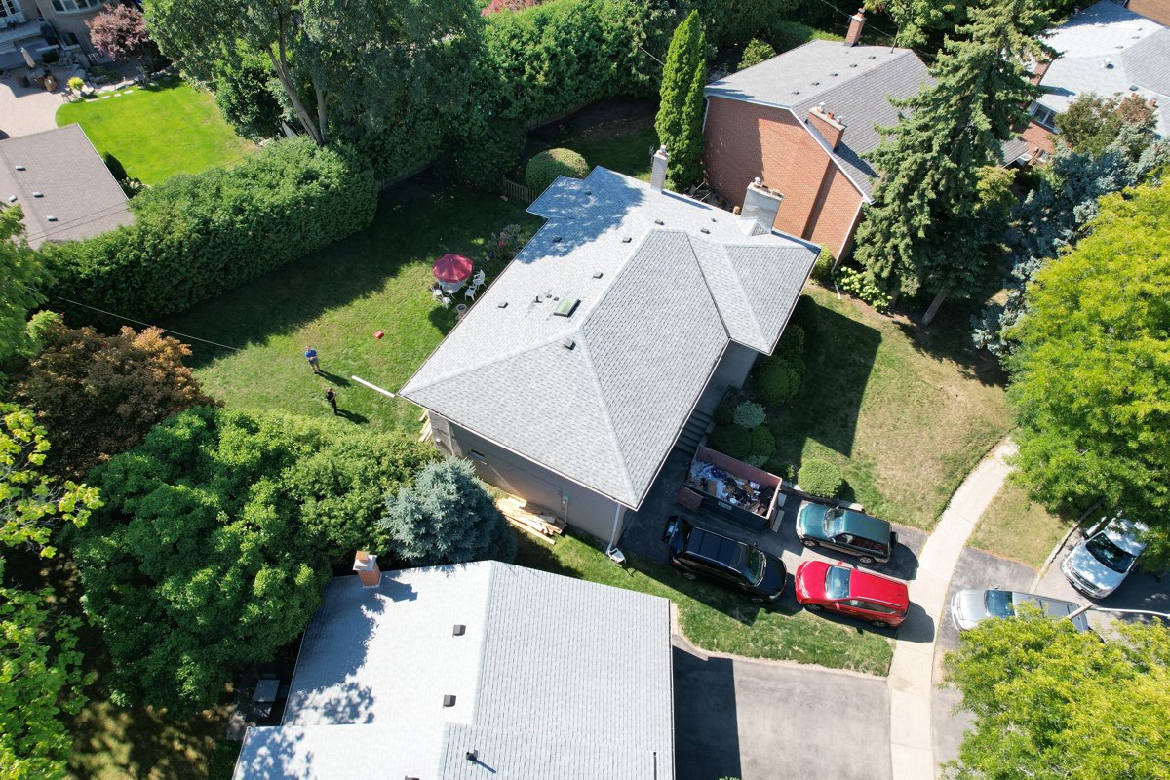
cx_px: 585
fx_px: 715
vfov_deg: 57.2
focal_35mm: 22
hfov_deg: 78.6
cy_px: 390
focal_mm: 8.38
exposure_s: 1/725
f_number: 2.8
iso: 100
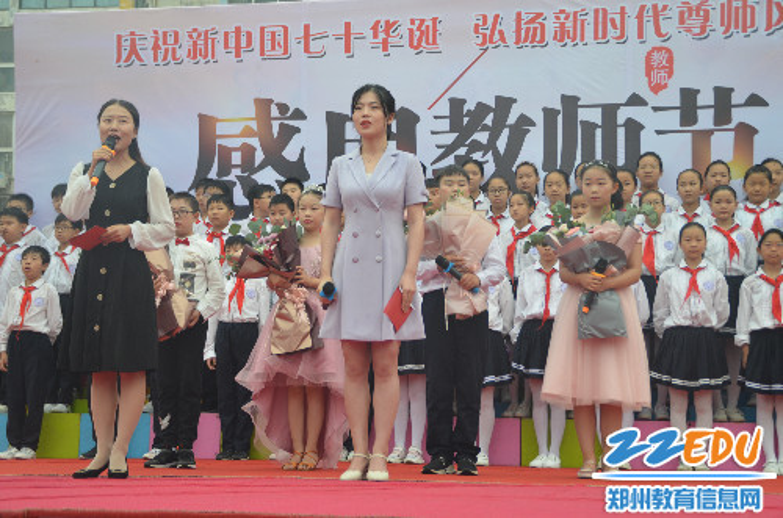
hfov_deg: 32.0
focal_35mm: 63
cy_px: 259
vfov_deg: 21.5
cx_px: 392
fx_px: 1367
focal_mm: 42
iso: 400
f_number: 5
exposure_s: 1/100
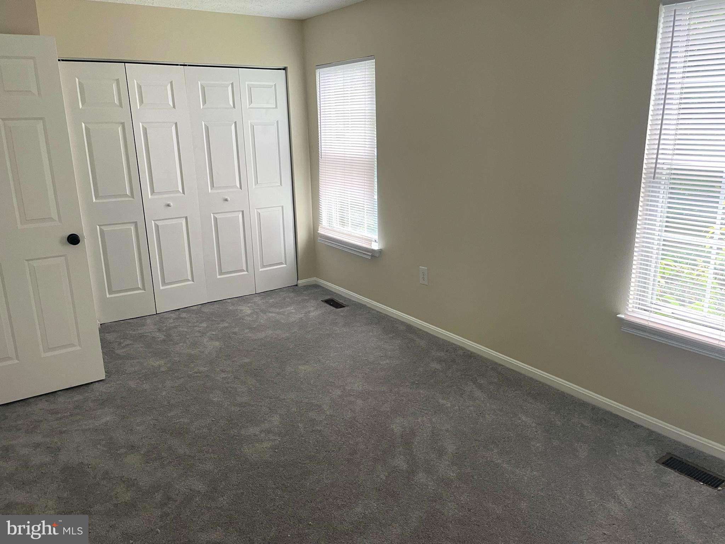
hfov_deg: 67.3
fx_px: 545
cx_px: 362
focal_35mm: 26
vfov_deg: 53.1
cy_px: 272
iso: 125
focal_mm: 4.2
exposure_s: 1/74
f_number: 1.6
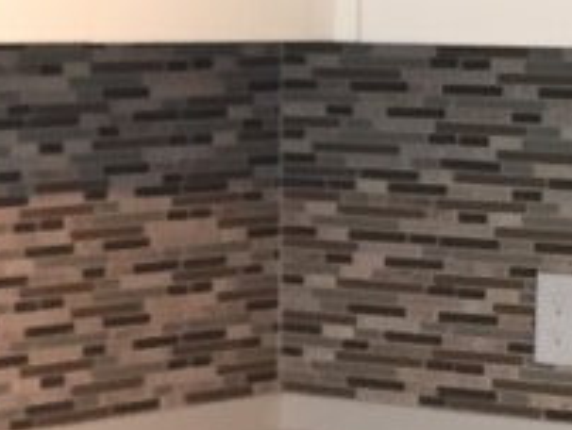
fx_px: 3160
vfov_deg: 7.8
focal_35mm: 191
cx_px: 262
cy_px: 390
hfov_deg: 10.3
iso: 50
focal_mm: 4.15
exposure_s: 1/30
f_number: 2.2
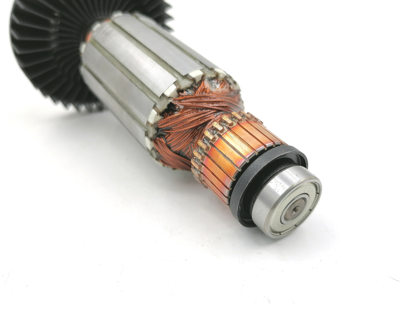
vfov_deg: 44.2
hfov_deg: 56.8
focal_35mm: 32
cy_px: 155
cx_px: 207
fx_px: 383
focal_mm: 5.3
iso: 50
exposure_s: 1/138
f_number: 1.8
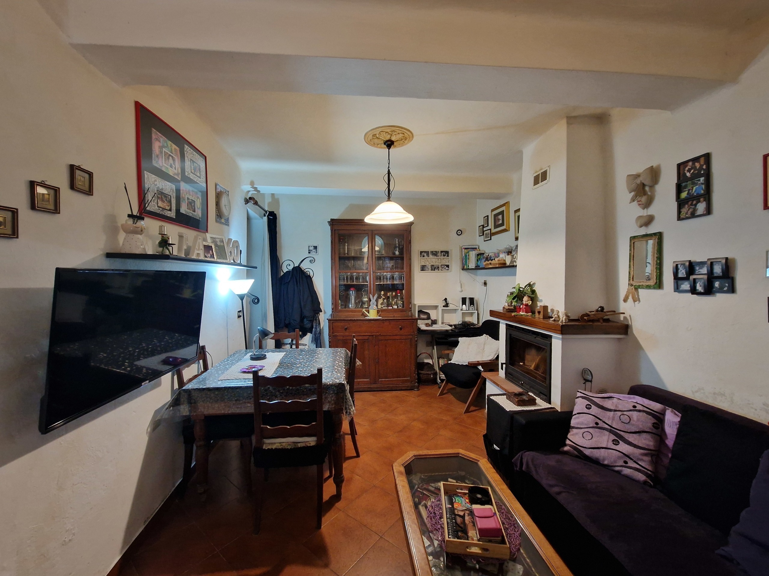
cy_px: 288
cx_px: 384
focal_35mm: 13
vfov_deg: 89.9
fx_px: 289
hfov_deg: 106.2
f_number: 2.2
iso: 640
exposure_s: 1/33
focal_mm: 2.2
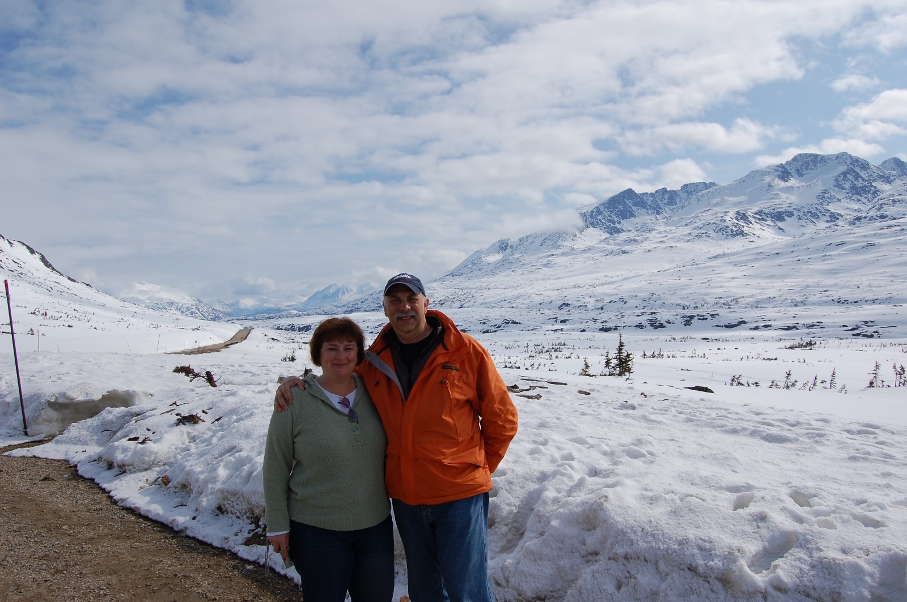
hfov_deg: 67.4
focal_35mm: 27
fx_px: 679
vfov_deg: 47.8
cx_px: 454
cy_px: 301
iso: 200
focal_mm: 18
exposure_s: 1/640
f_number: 11
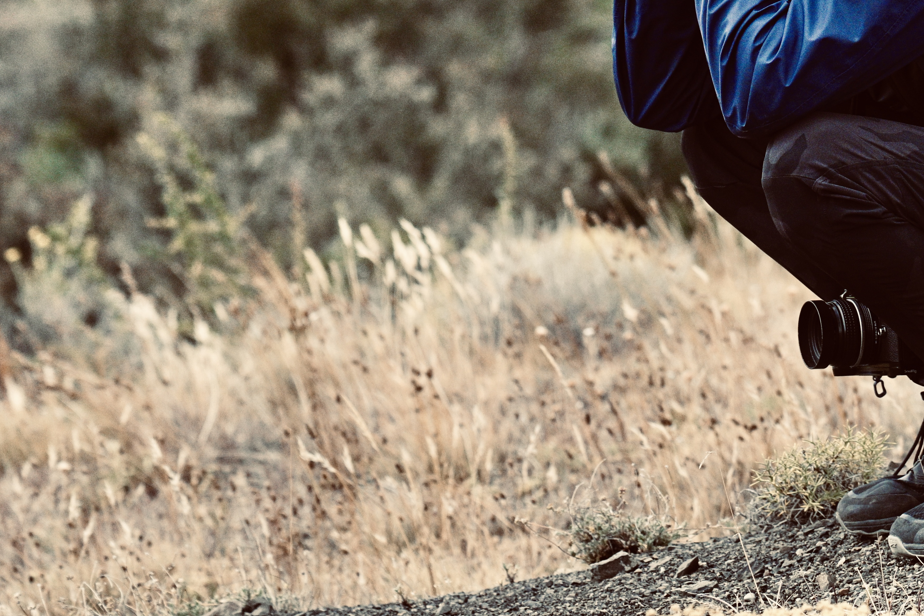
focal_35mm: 421
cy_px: -84
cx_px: 895
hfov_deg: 4.9
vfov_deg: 3.3
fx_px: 10804
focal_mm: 180
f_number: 5.6
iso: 1400
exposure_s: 1/2000
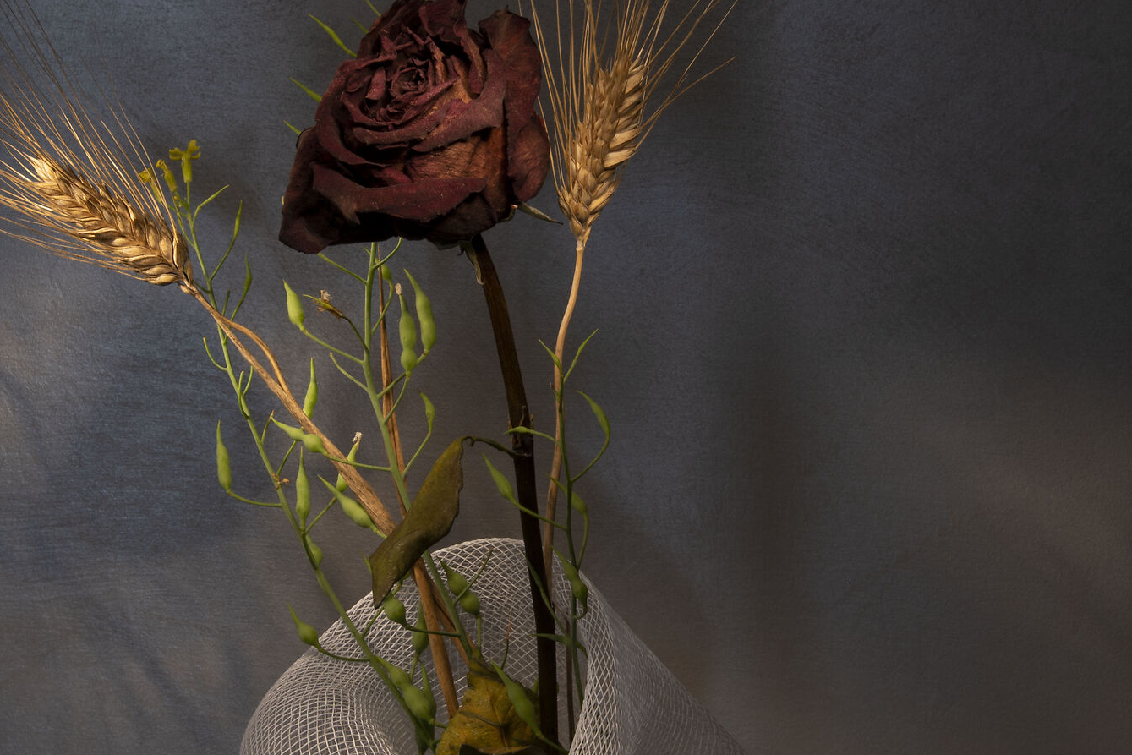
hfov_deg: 23.6
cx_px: 438
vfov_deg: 15.9
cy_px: 301
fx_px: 2704
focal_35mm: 86
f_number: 22
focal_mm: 48
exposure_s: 15
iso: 100
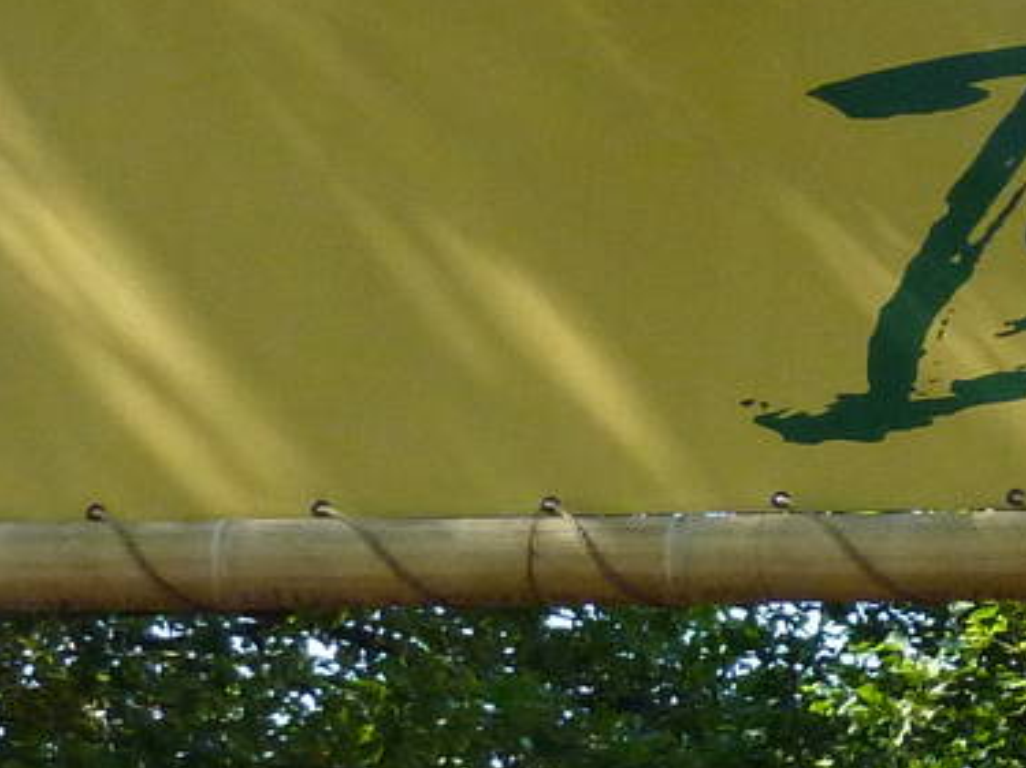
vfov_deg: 9.4
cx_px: 1743
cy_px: 205
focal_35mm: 158
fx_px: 4682
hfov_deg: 11.7
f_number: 3.6
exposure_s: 1/500
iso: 250
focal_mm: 6.1
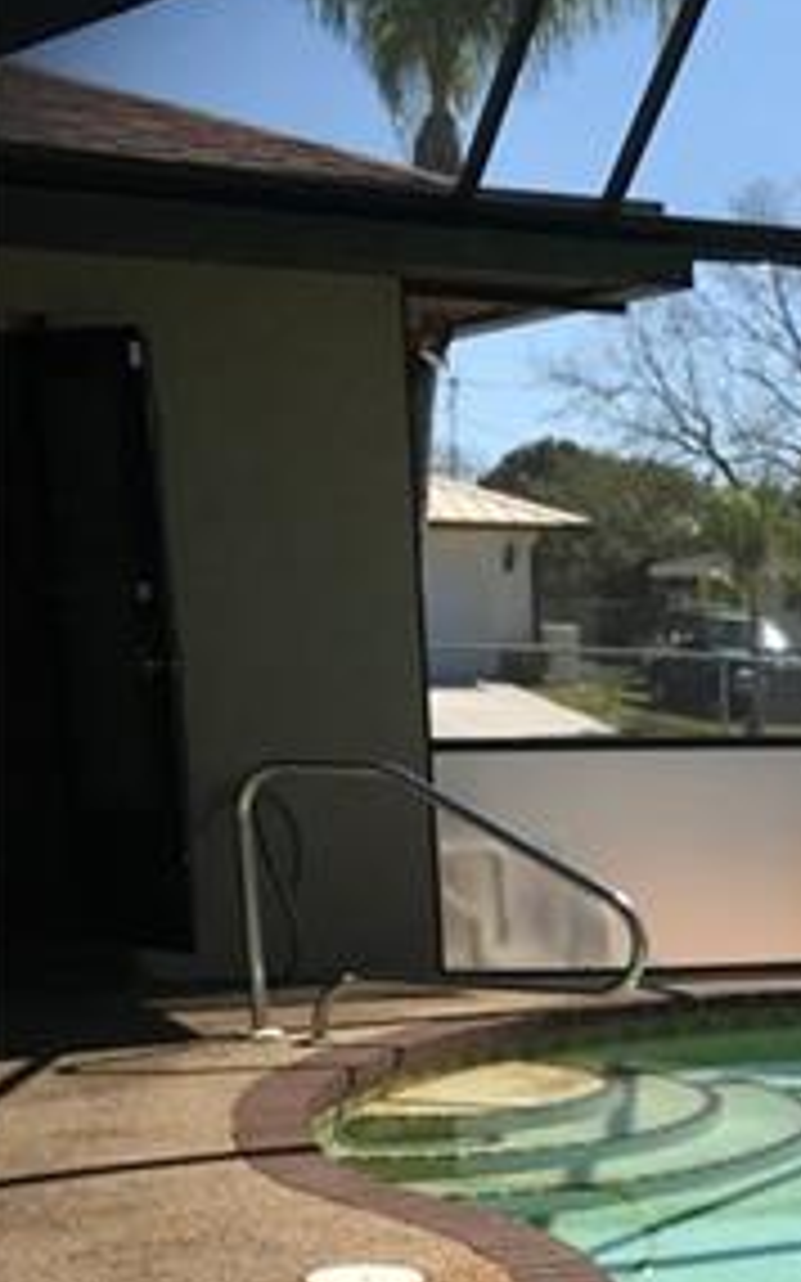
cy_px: 1385
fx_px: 2796
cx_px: 1269
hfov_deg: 14.9
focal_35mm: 80
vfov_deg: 24.3
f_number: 1.8
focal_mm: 3.99
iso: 20
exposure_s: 1/2083
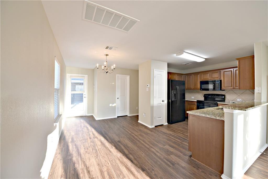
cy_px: 90
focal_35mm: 14
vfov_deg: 81.2
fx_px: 104
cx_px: 134
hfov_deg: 104.2
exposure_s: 1/100
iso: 400
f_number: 5
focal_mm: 14
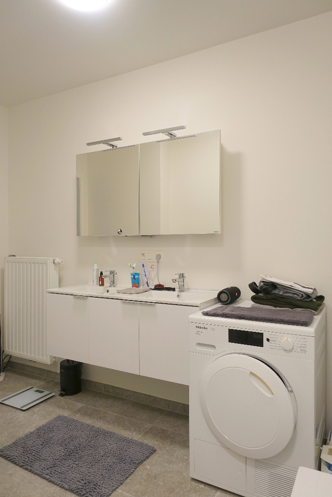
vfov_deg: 73.7
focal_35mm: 24
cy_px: 248
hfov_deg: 53.1
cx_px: 166
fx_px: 332
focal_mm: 8.8
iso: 125
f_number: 2.2
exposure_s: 1/30
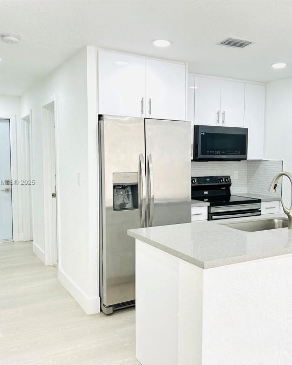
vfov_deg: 52.9
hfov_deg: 43.0
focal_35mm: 34
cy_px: 183
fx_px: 368
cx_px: 181
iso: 80
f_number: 1.5
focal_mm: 5.7
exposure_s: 1/120
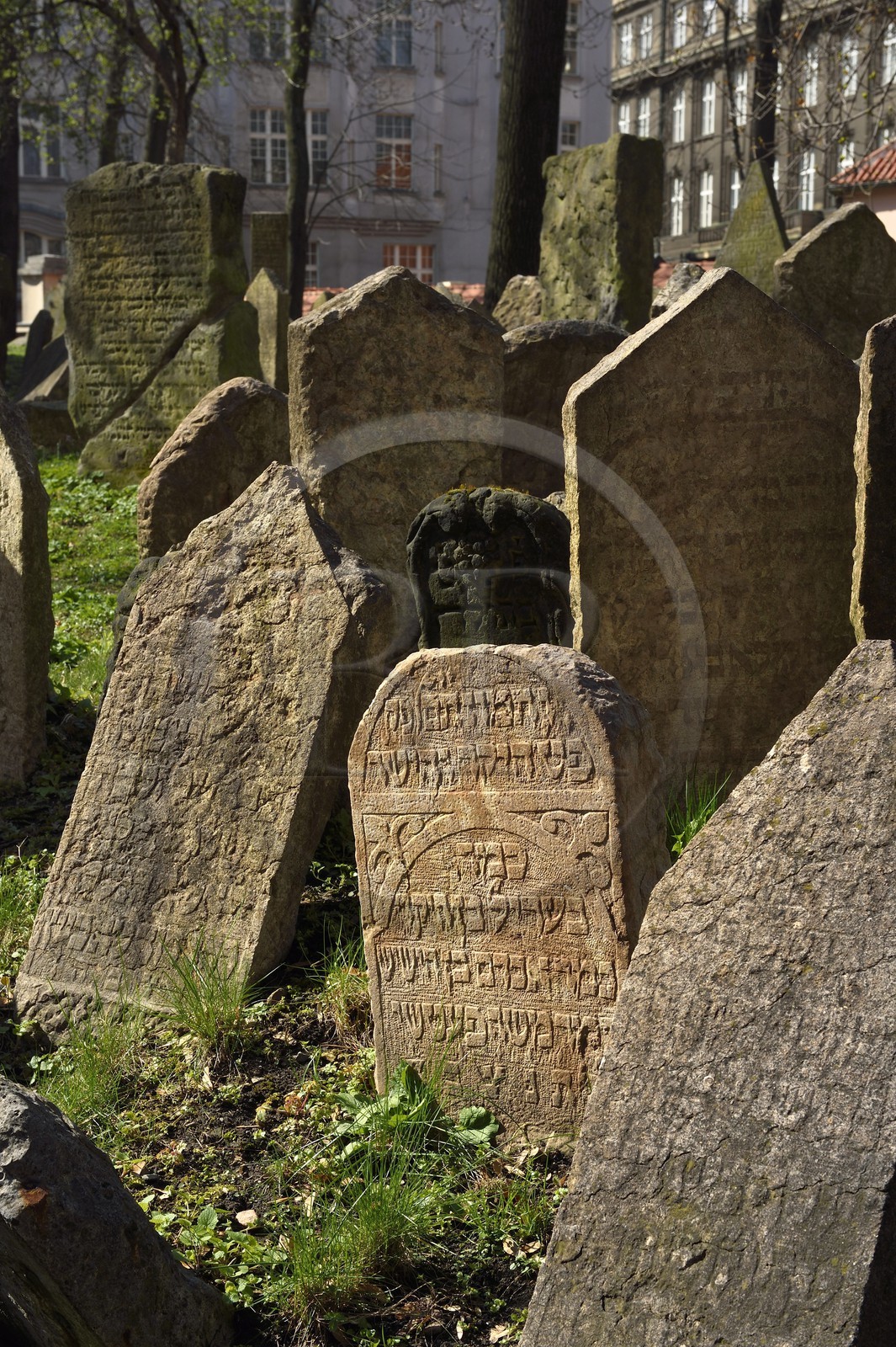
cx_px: 448
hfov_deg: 22.6
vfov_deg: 33.4
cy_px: 674
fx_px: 2242
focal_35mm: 60
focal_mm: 60
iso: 200
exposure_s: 1/200
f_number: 14
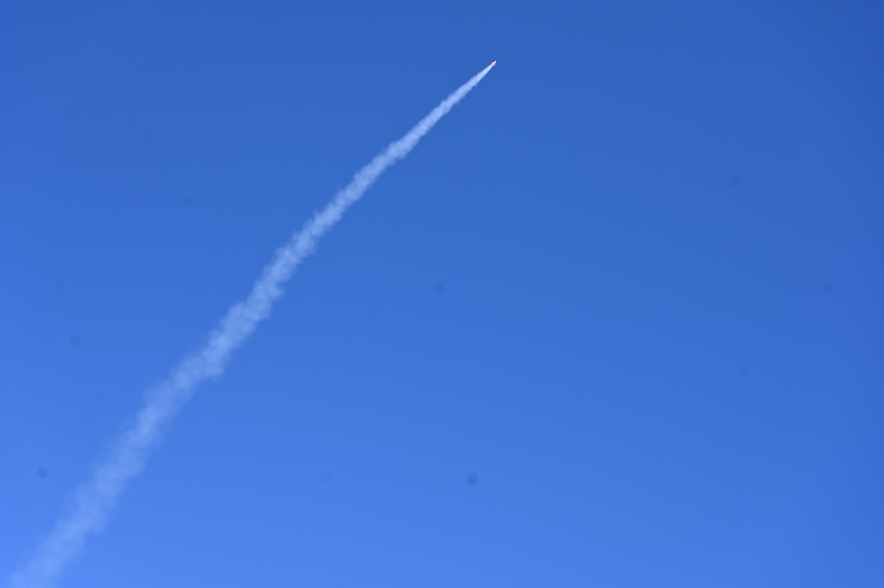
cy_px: 294
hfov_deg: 48.5
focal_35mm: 40
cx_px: 442
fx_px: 981
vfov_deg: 33.3
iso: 100
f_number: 6.3
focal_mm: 40
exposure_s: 1/320
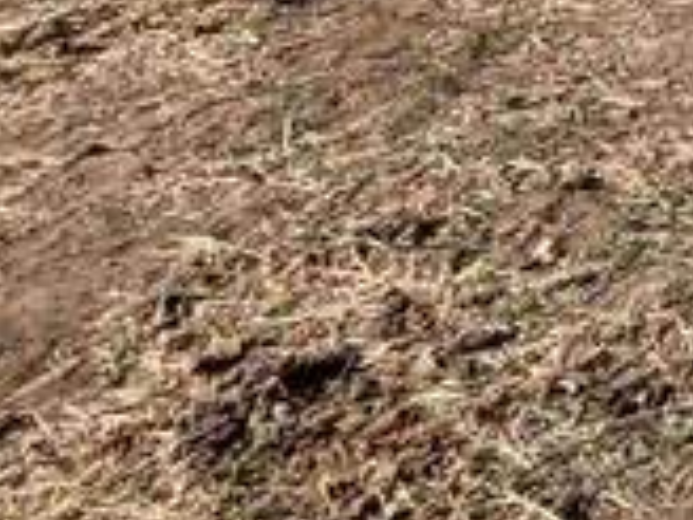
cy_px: -1048
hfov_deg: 9.2
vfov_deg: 10.0
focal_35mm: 109
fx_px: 2182
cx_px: 2523
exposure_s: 1/1017
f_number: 2.2
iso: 20
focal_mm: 2.22
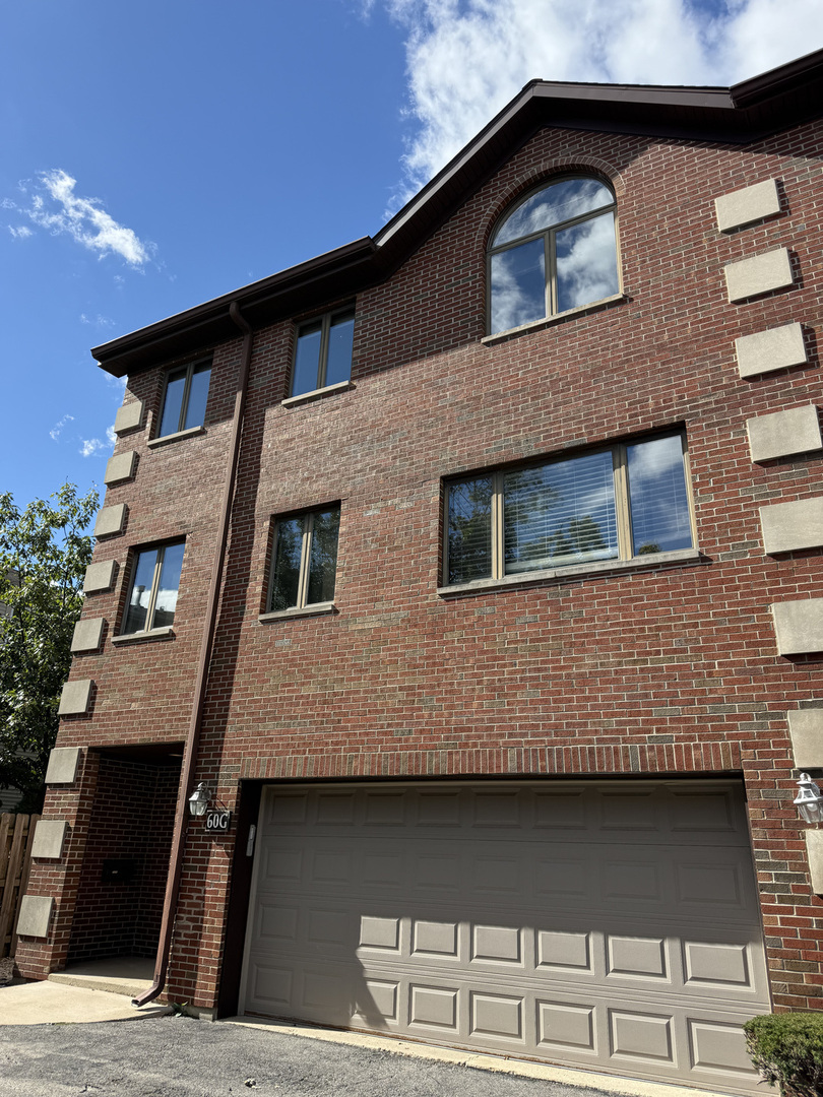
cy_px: 548
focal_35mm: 24
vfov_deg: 71.6
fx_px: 761
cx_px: 412
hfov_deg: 56.8
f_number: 1.78
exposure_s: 1/3279
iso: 100
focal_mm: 6.76
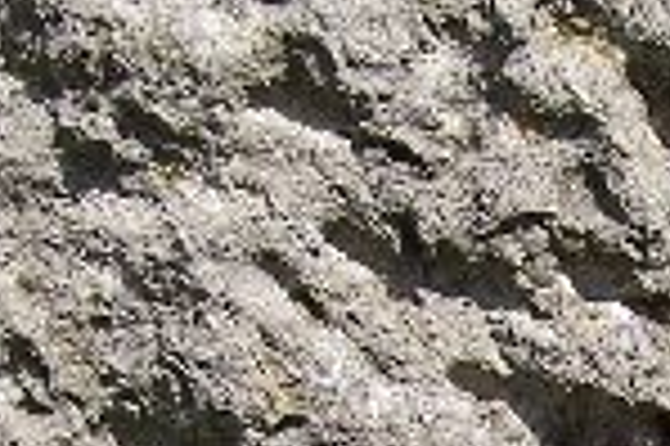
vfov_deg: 9.7
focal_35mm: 134
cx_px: 805
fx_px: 2491
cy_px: 806
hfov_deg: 14.8
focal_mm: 5.6
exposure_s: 1/500
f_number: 5.6
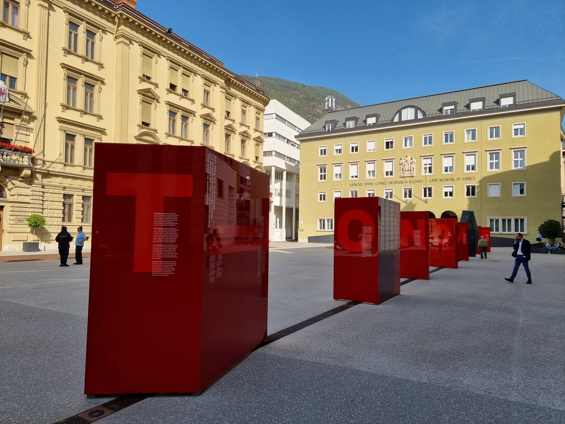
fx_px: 392
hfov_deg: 71.6
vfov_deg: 56.8
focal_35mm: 24
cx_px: 282
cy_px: 212
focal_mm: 6.7
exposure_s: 1/770
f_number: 1.8
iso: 50
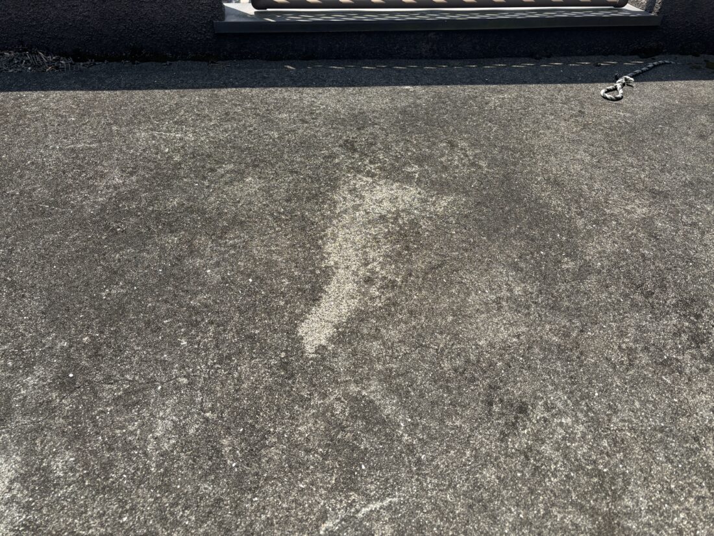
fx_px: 536
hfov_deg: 67.3
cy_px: 268
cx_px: 357
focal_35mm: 26
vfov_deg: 53.1
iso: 50
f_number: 1.6
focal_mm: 5.96
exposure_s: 1/1477
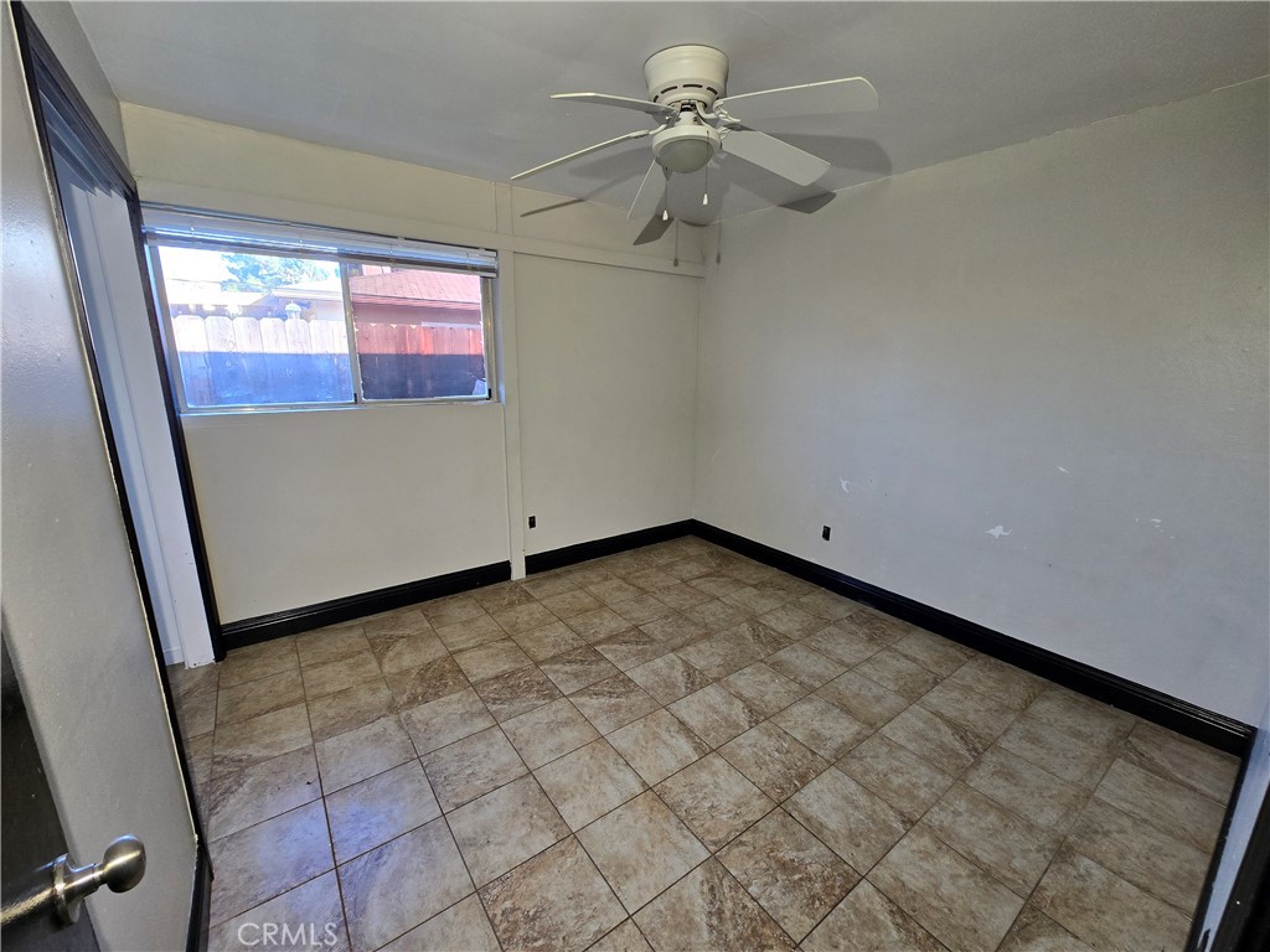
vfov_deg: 89.9
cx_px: 635
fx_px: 477
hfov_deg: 106.2
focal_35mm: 13
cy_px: 476
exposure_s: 1/60
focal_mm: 2.2
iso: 80
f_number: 2.2
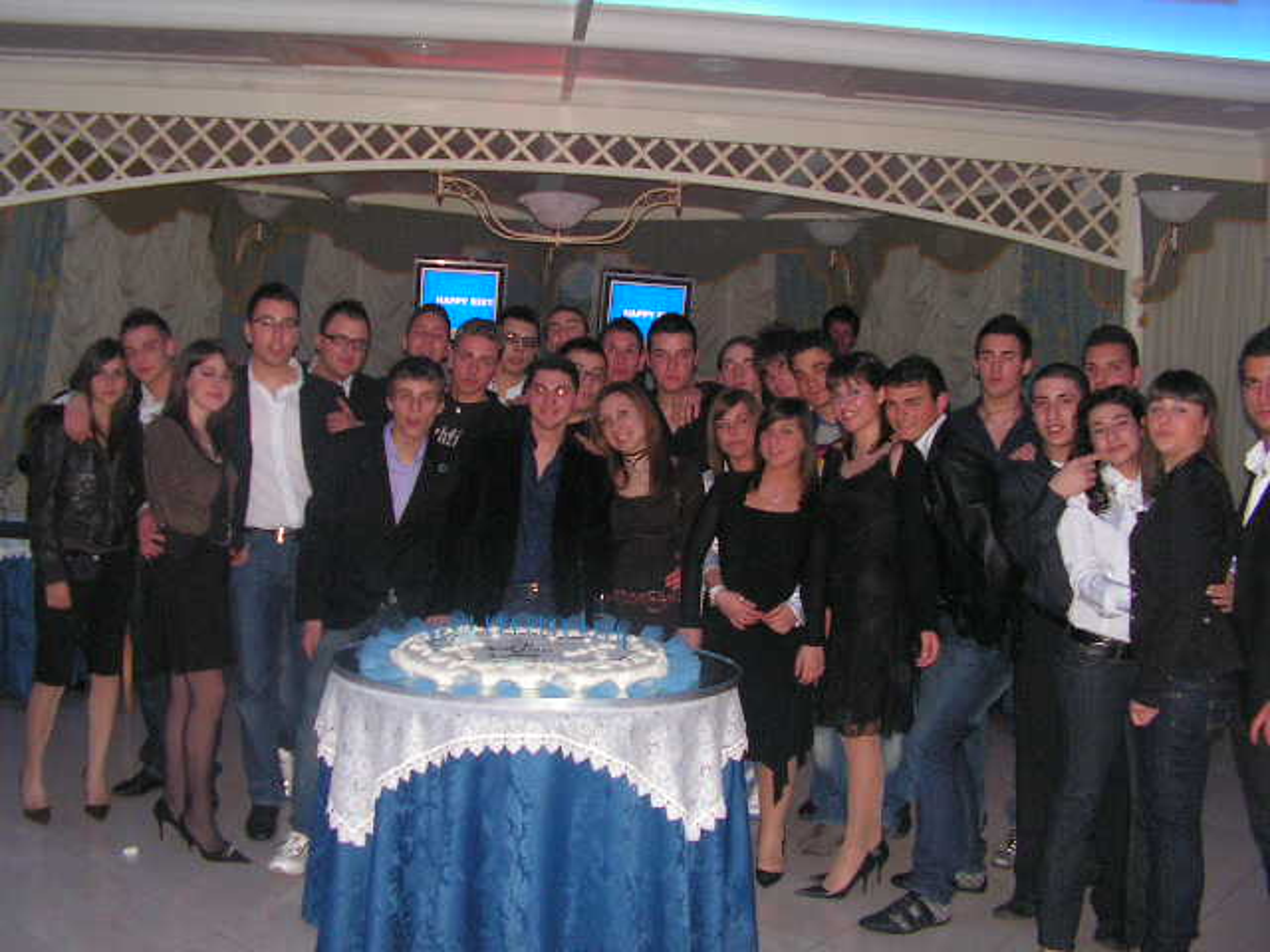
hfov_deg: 51.4
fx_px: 1321
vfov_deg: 39.7
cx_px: 635
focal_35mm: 36
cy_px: 476
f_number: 3.2
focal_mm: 6
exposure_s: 1/40
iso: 200
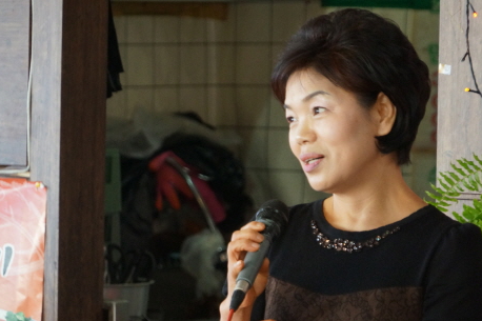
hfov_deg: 5.6
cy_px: 226
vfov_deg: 3.7
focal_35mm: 371
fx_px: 4965
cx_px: 305
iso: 2000
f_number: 6.3
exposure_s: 1/60
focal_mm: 162
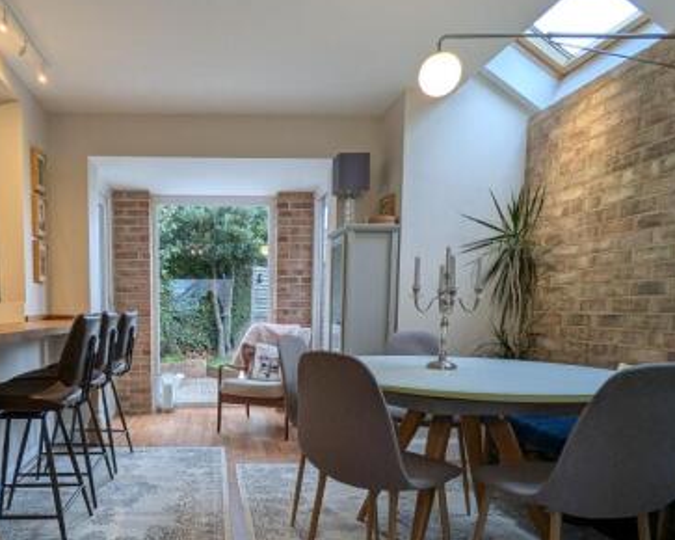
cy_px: 353
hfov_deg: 66.3
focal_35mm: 25
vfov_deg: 55.7
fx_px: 499
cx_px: 225
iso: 51
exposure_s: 1/50
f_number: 2.2
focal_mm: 2.35
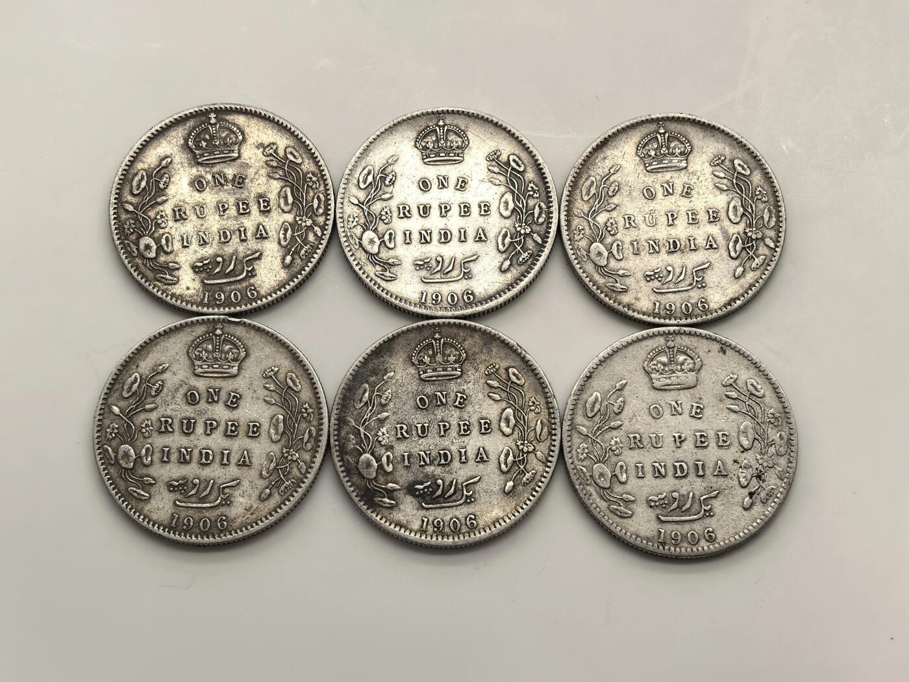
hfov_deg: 35.5
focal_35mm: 54
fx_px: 1418
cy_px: 341
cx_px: 454
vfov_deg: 27.0
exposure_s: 1/100
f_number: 2
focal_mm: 6.98
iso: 100
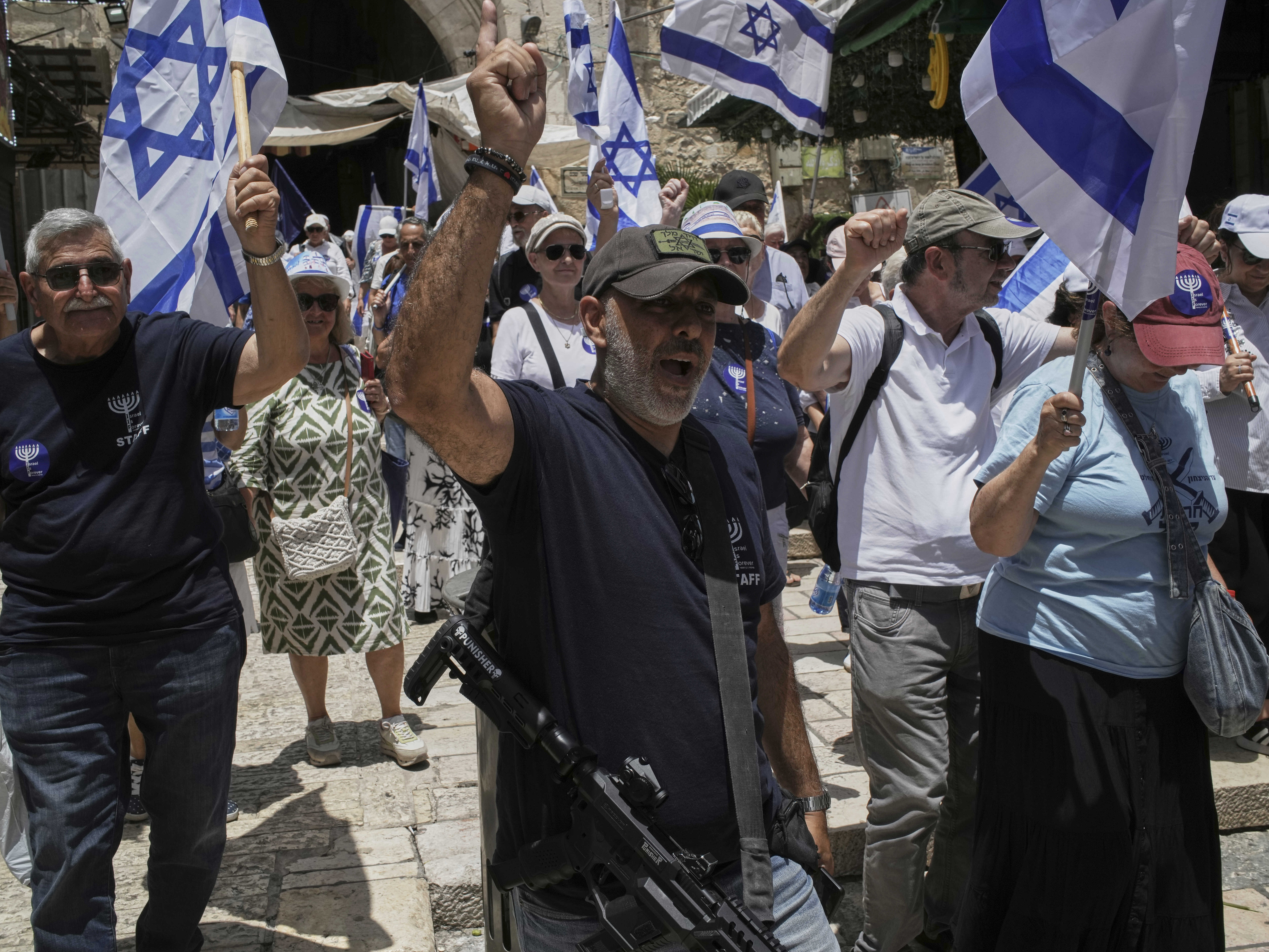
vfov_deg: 37.7
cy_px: 476
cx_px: 611
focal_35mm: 38
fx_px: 1393
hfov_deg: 49.0
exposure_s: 1/1250
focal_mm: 35
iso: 500
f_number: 10
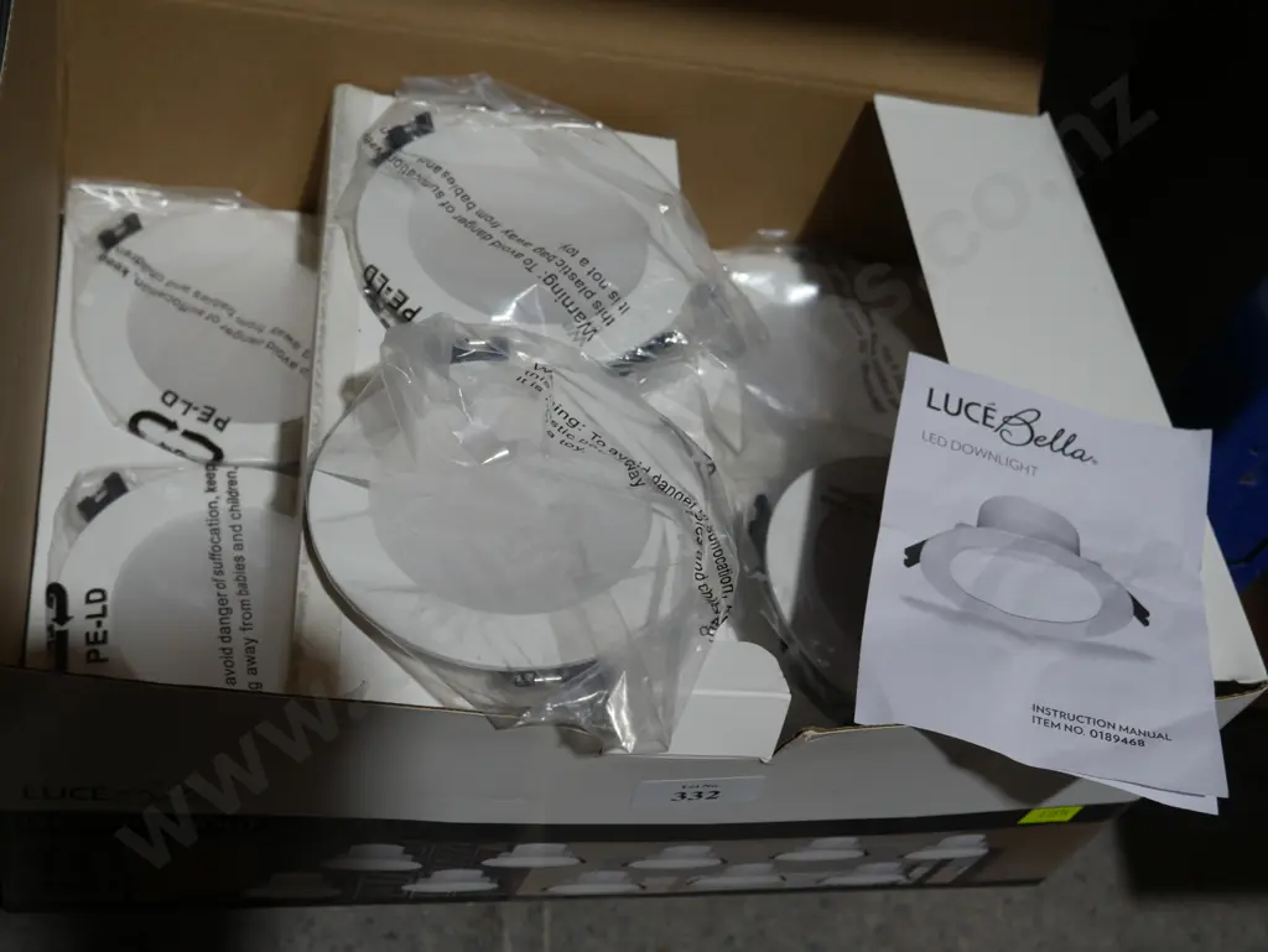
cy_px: 476
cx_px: 634
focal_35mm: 44
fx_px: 1612
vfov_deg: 32.9
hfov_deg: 42.9
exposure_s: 1/80
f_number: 4.7
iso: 200
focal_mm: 22
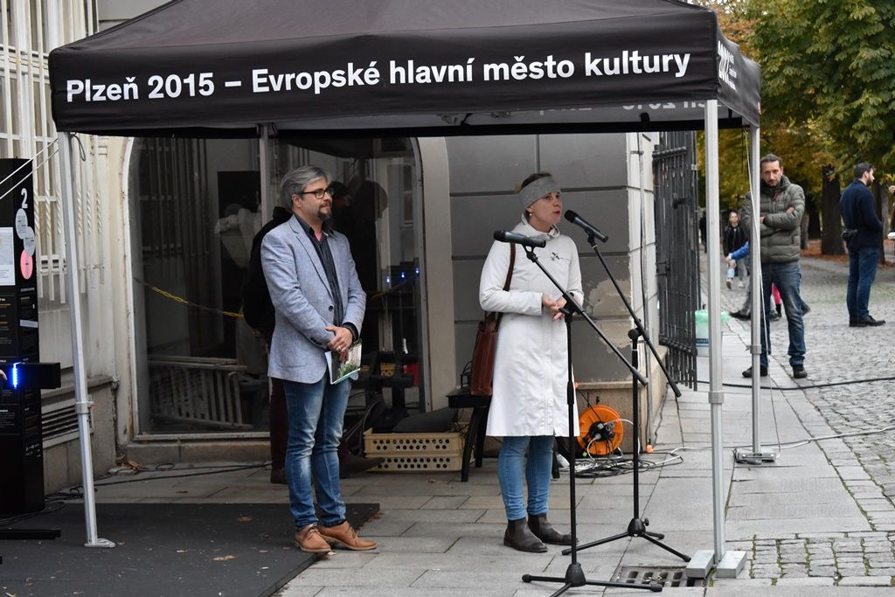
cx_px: 448
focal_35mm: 75
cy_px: 298
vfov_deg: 18.2
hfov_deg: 27.0
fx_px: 1865
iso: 2000
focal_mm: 50
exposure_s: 1/80
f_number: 5.6
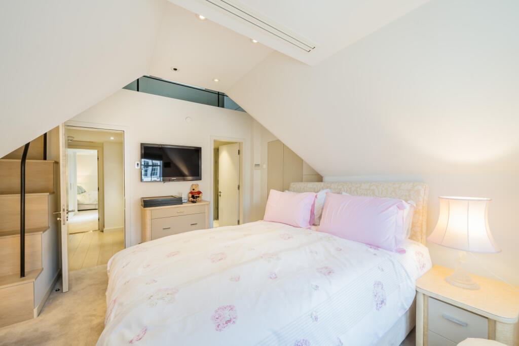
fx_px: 187
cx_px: 260
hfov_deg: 108.3
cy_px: 173
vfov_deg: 85.4
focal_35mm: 13
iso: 640
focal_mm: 13
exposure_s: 1/10
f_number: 11
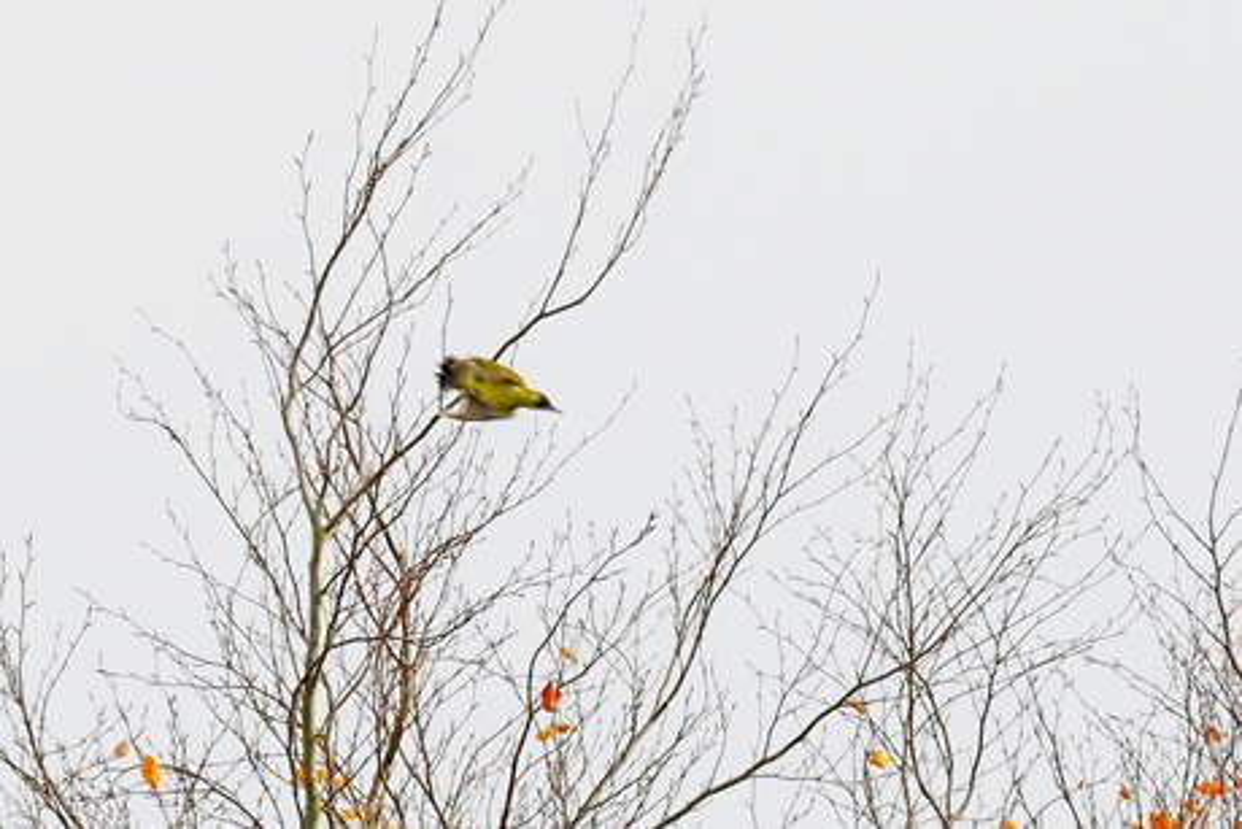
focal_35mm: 300
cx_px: 621
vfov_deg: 4.6
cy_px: 414
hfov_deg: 6.9
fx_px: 10353
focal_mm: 300
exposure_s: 1/200
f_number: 10
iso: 125
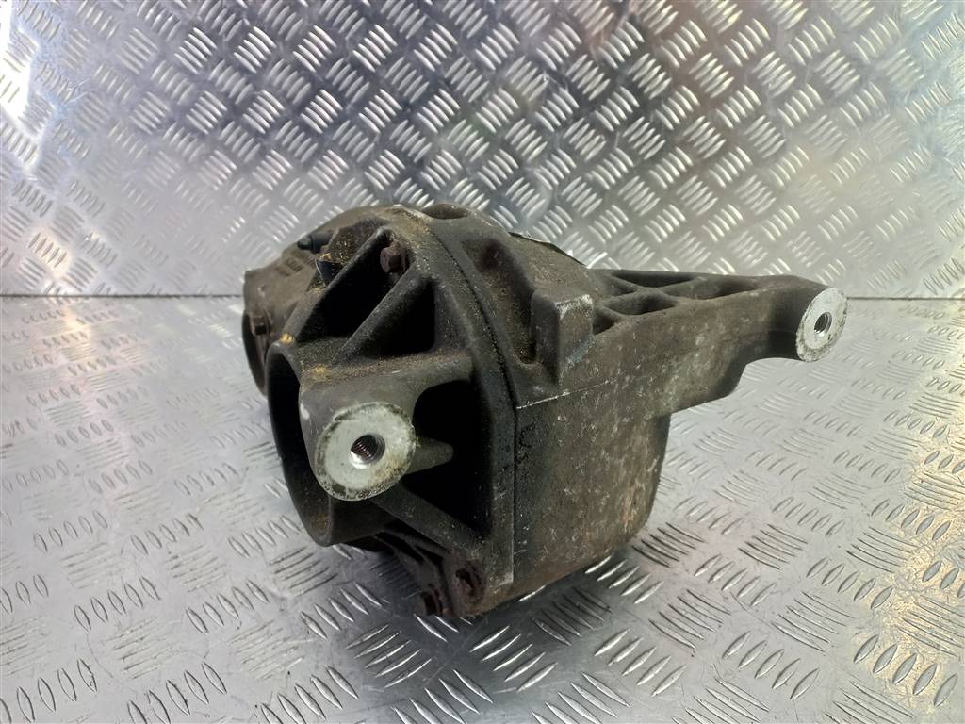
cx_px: 482
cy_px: 362
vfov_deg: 54.9
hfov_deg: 69.4
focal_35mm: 25
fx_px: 697
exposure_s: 1/50
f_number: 1.8
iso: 100
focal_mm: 4.6
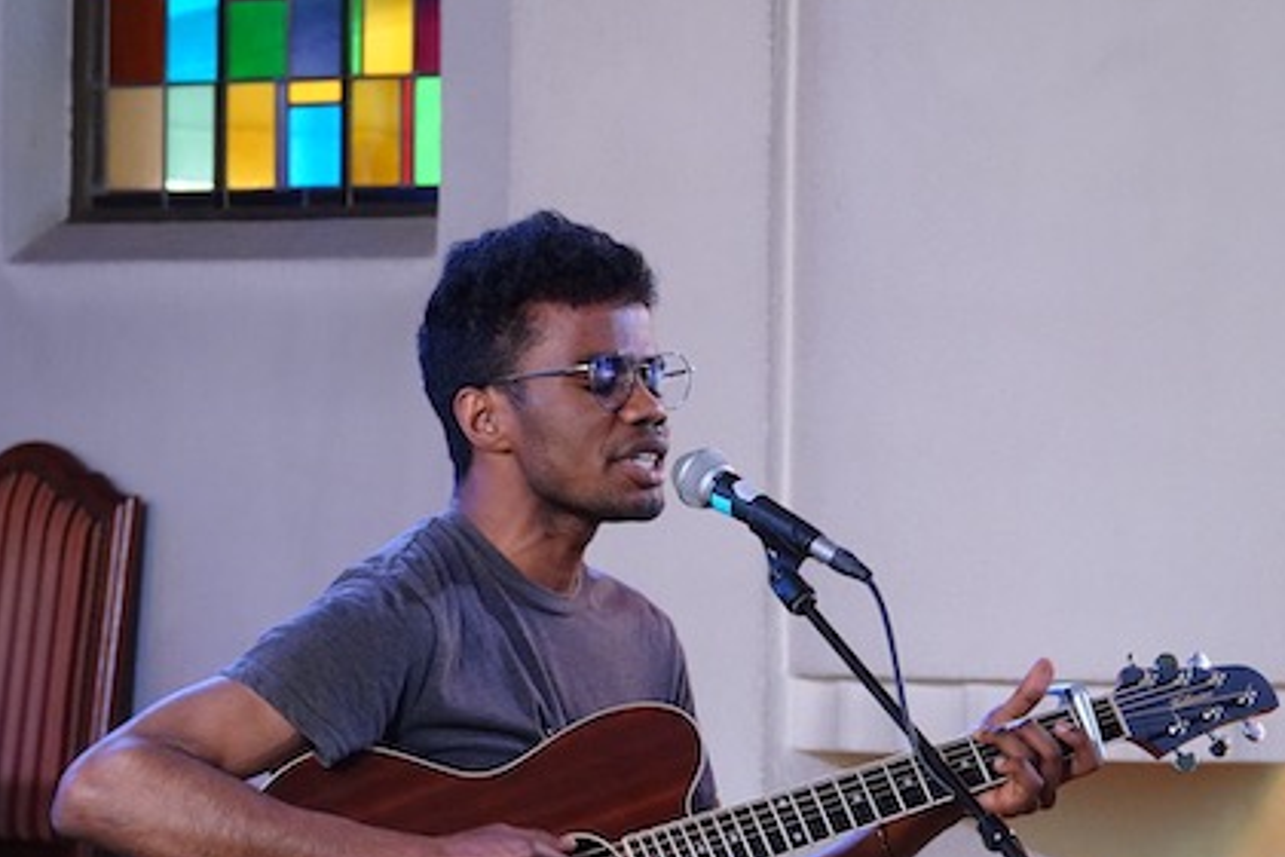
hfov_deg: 9.4
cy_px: 585
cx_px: 710
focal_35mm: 220
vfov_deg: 6.2
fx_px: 7852
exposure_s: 1/160
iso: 2000
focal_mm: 56.39
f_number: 4
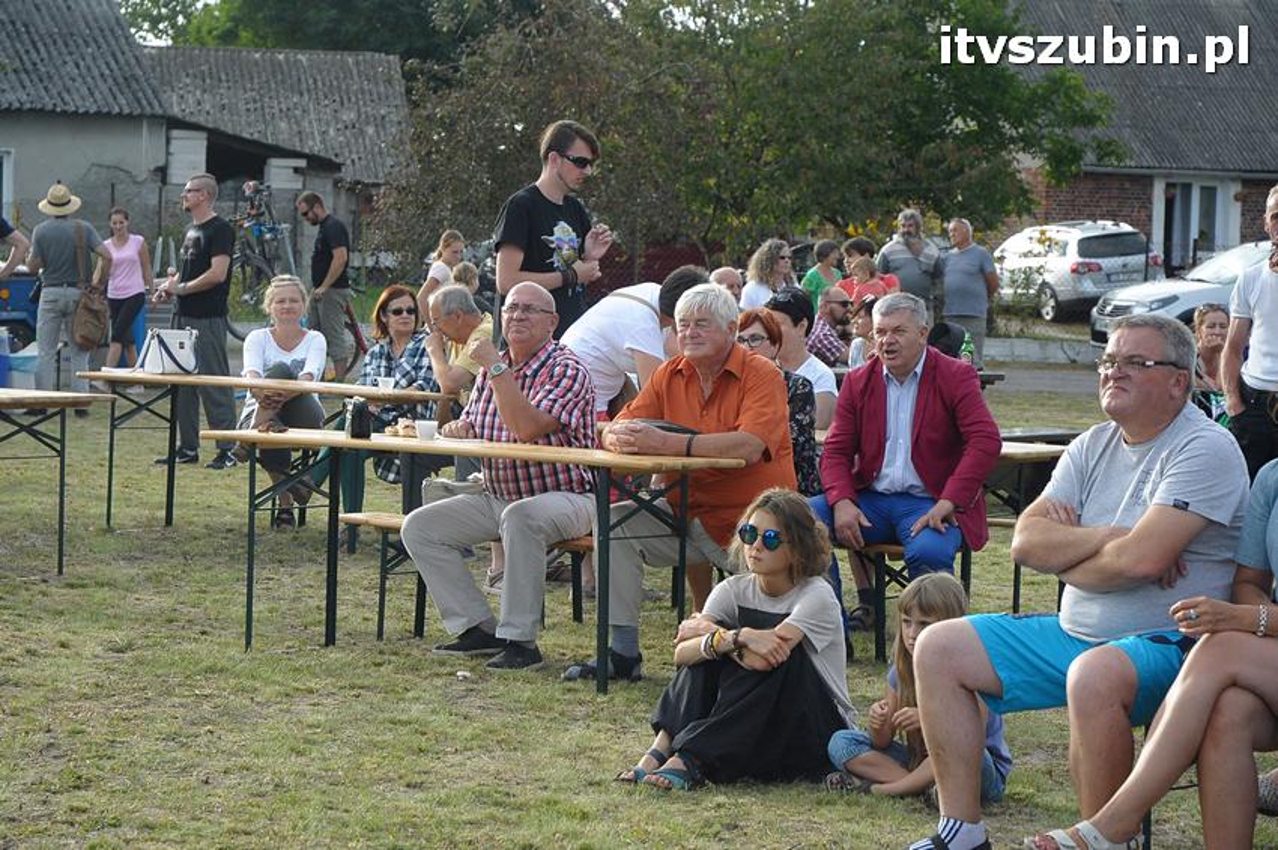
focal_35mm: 105
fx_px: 3724
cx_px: 639
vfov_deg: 13.0
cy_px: 425
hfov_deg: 19.5
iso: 800
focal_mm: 70
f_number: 6.3
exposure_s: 1/640
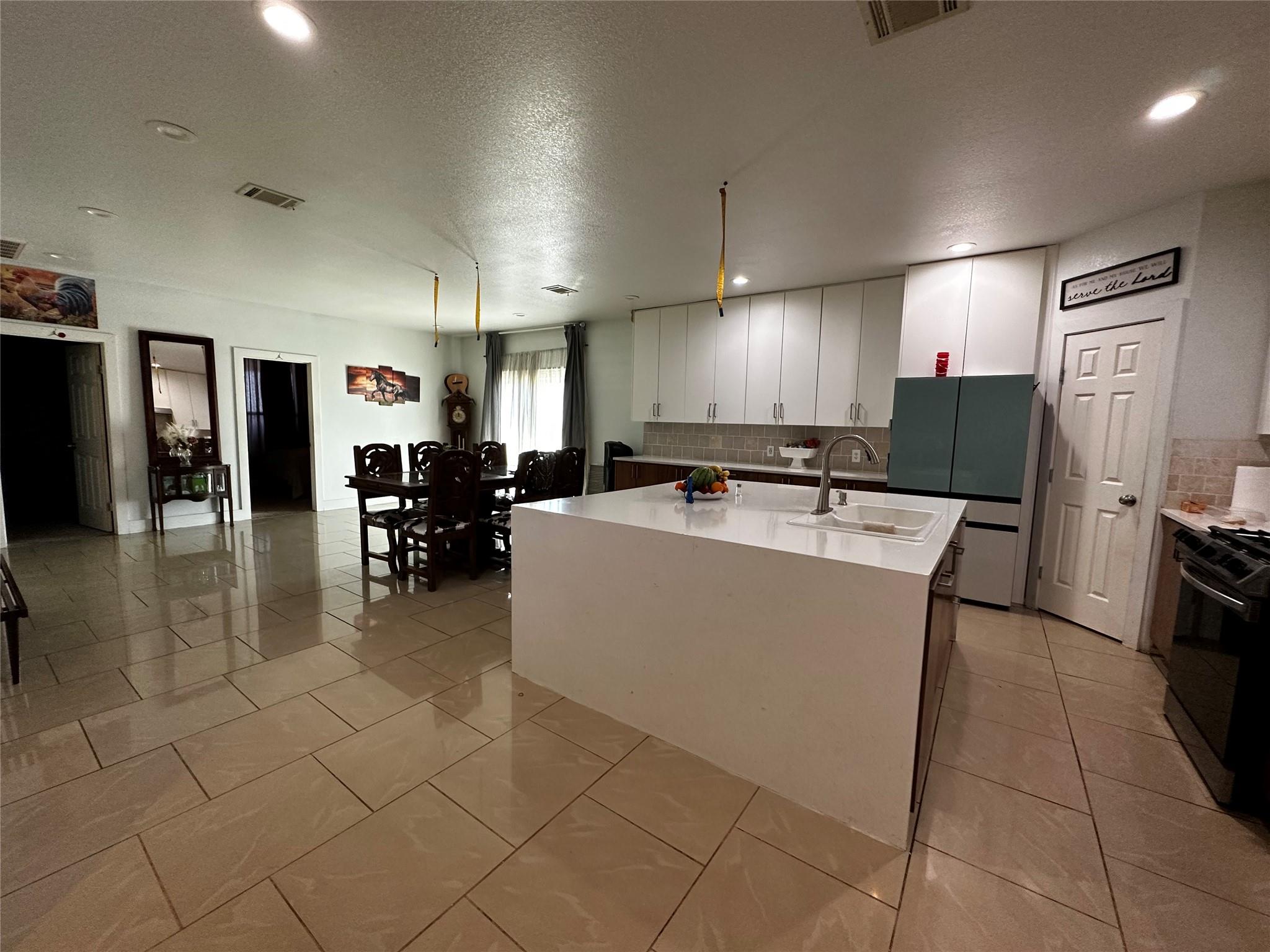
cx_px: 635
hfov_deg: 102.1
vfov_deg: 85.7
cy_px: 476
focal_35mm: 14
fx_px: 514
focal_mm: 2.22
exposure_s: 1/120
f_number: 2.2
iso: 250
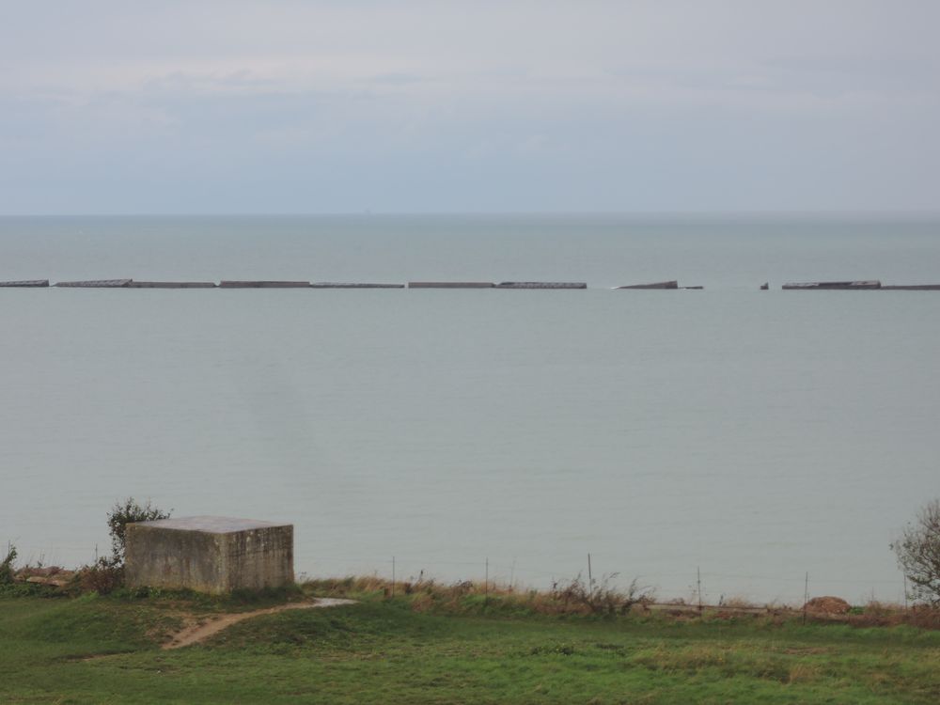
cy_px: 352
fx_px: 3259
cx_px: 470
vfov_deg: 12.3
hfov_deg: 16.4
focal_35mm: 120
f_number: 7.1
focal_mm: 25.5
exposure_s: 1/125
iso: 100
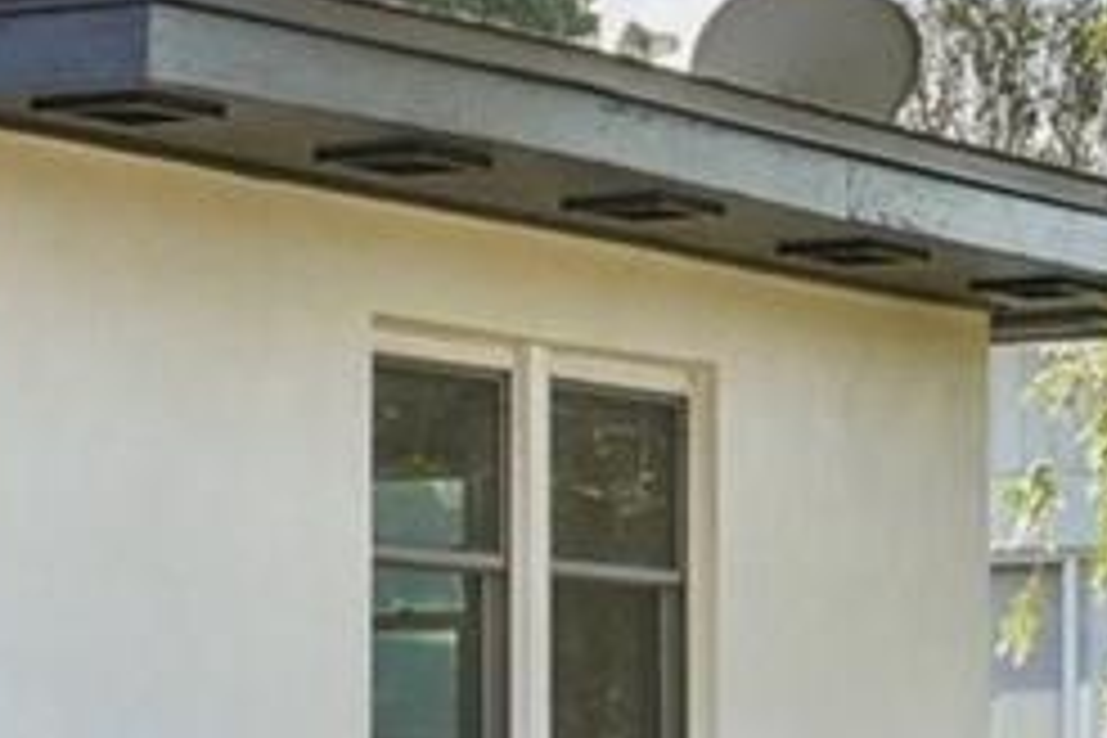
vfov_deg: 7.0
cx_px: -2070
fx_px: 5996
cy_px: 686
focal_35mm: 195
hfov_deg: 8.9
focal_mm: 30
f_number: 8
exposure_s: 1/500
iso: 400
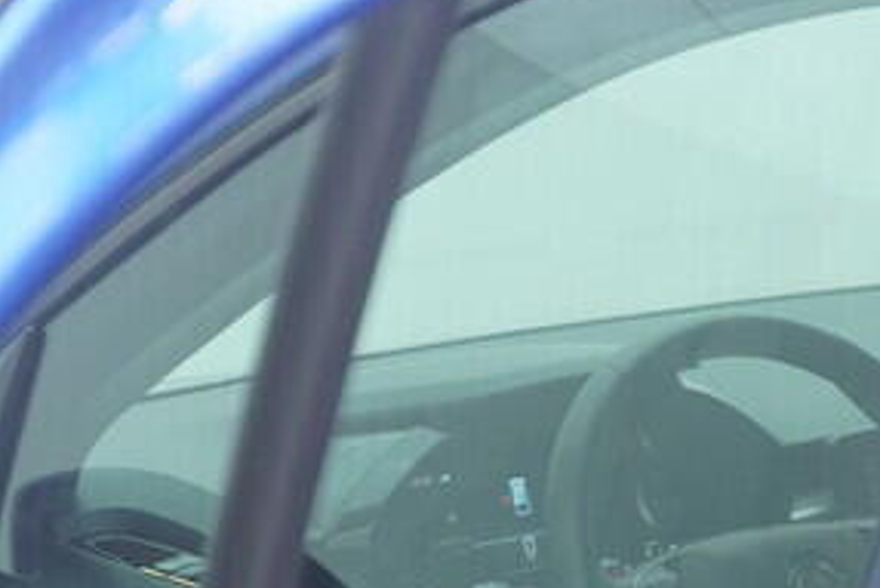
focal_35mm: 129
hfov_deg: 14.1
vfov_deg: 10.1
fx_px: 3155
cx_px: 1572
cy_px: 1005
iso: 400
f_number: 2.8
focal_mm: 24
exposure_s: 1/40
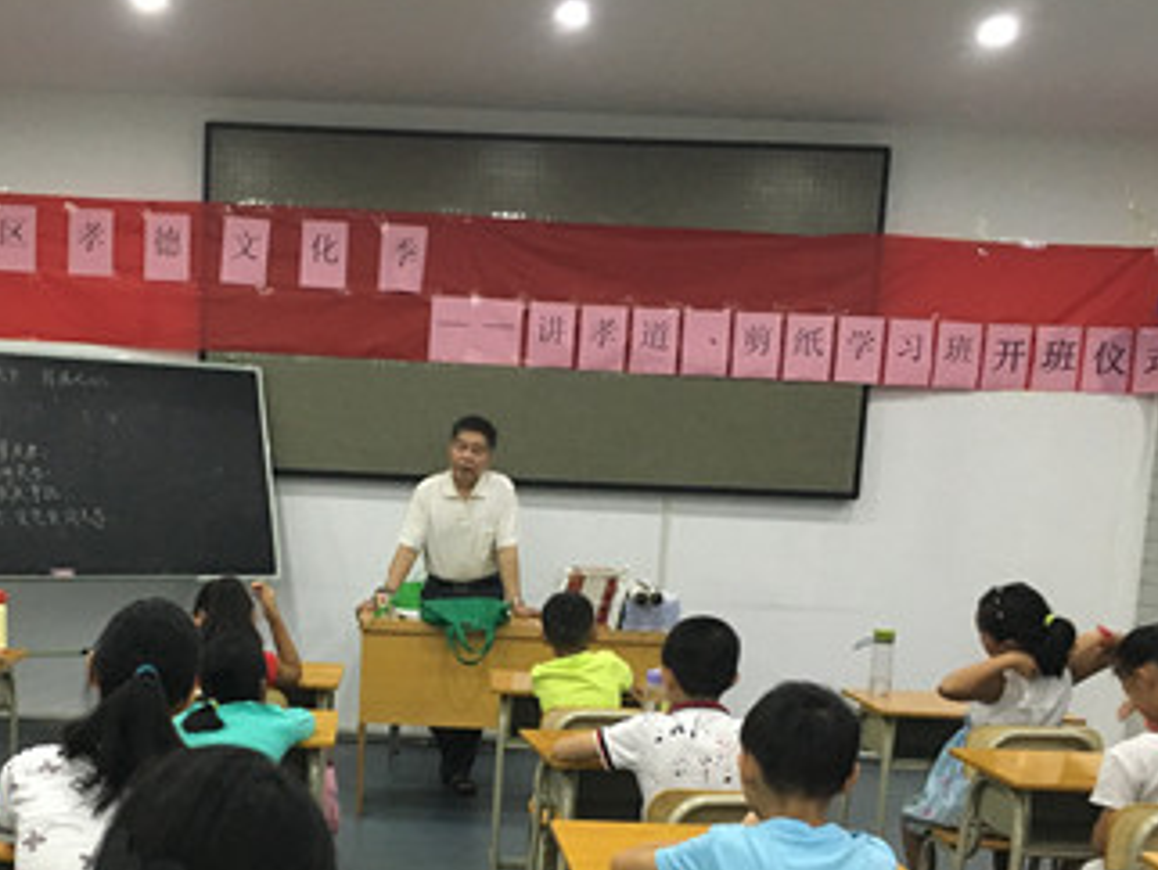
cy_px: 652
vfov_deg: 31.6
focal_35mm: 45
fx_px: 1506
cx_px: 374
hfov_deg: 41.4
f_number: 2.2
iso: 200
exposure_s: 1/25
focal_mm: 4.15
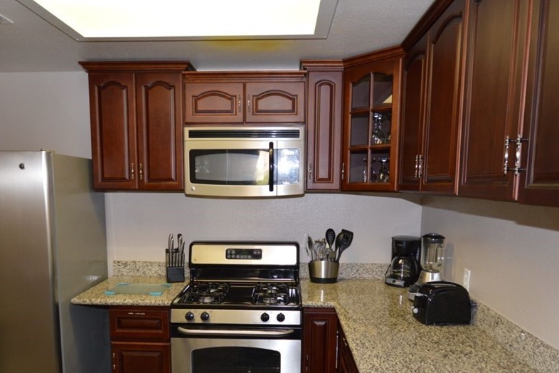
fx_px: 450
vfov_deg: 44.3
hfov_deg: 63.6
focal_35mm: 29
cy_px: 247
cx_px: 265
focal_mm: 14
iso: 560
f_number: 3.5
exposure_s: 1/60
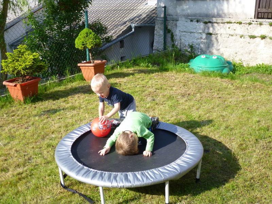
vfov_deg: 36.8
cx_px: 136
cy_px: 102
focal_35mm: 39
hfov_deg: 47.9
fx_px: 306
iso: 100
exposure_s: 1/320
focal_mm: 6.9
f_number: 3.7
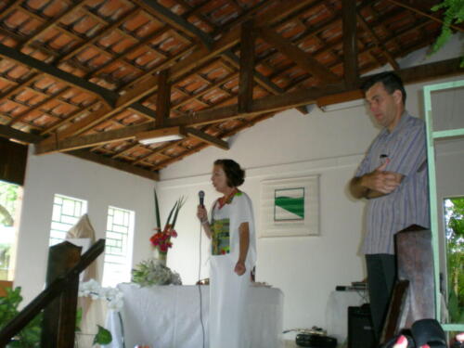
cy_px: 174
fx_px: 509
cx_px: 232
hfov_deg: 49.0
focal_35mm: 38
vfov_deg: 37.7
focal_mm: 6.3
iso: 175
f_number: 3.1
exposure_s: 1/58.4
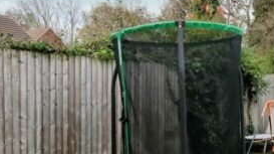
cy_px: 111
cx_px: 206
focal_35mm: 59
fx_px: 428
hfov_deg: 34.7
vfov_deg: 20.2
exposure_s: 1/640
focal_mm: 10
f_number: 5.6
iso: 4000
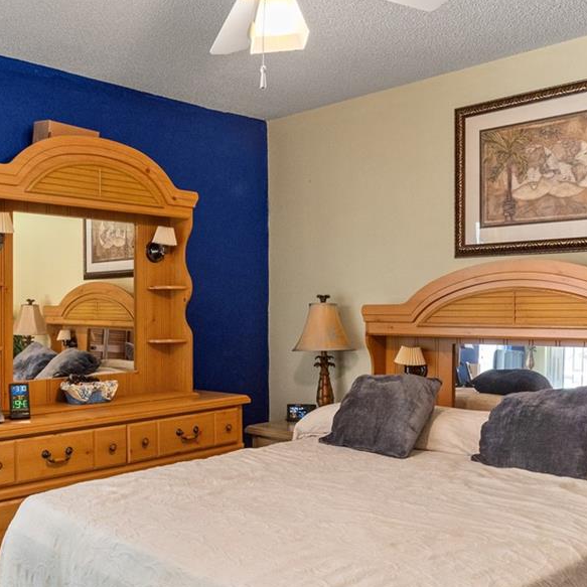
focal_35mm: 35
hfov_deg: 46.6
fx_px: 671
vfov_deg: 47.1
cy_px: 339
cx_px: 206
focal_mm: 10
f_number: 7.1
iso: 400
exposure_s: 1/5
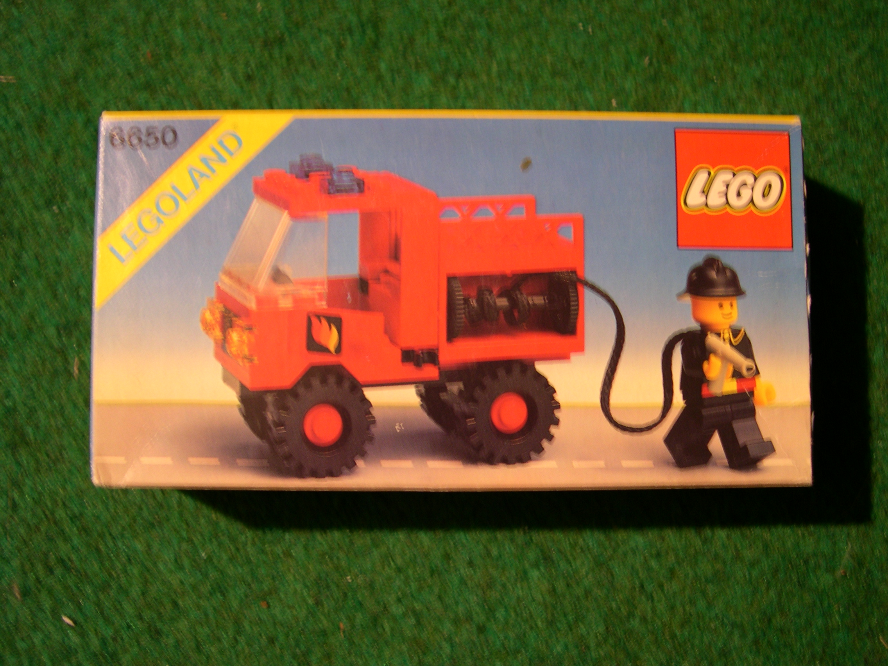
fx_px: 975
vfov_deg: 37.7
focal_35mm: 38
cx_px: 444
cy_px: 333
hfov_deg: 49.0
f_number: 2.8
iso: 100
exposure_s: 1/5.4
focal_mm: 8
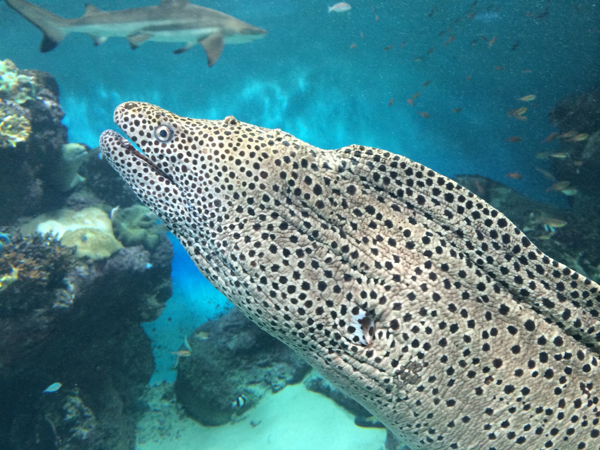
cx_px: 300
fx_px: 520
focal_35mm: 30
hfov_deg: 60.0
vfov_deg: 46.8
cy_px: 225
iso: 50
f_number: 2.2
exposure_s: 1/30
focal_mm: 4.12
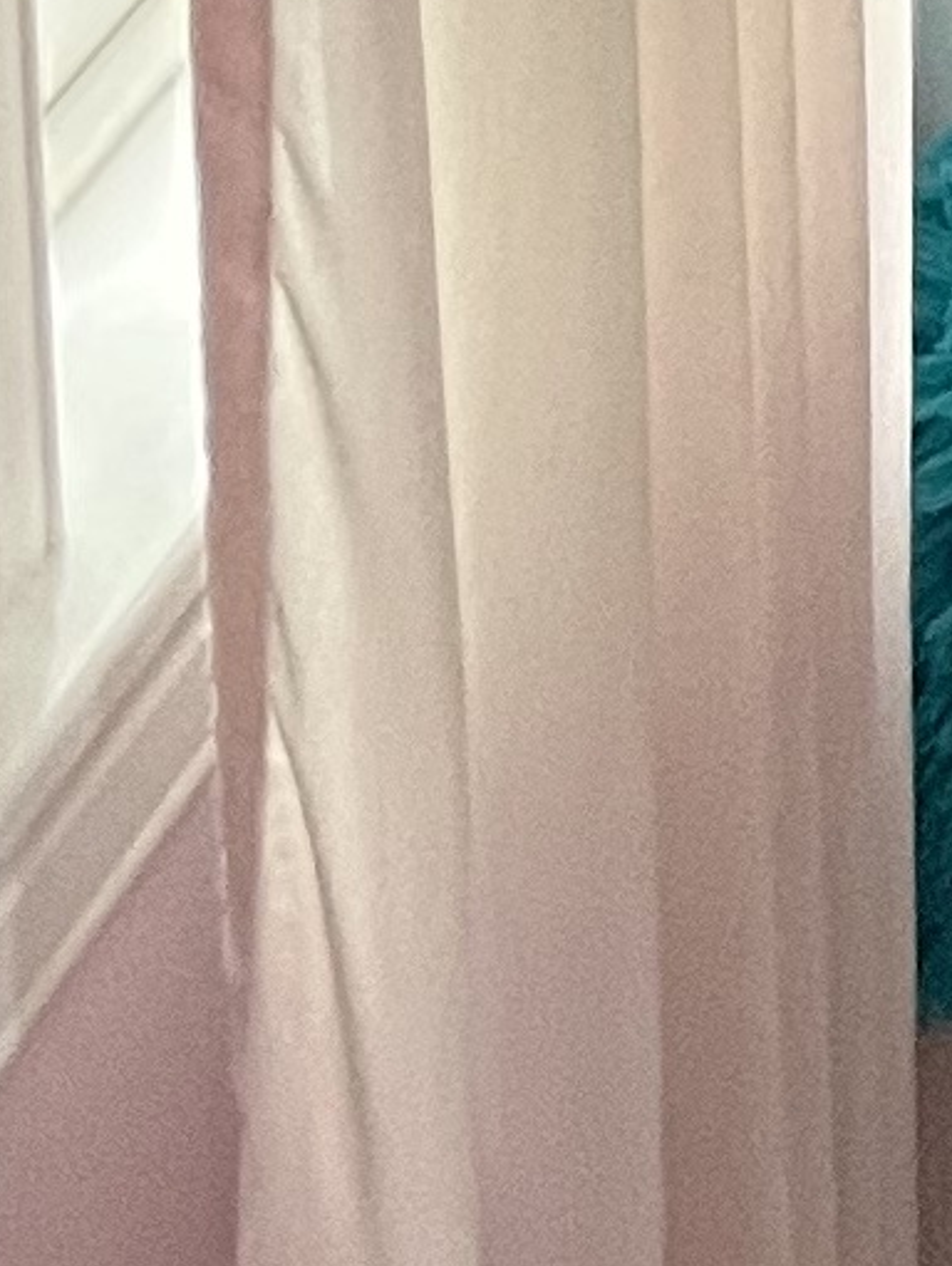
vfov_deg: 8.4
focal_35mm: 205
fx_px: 7508
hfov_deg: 6.5
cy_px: -2297
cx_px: 2963
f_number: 1.6
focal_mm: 4.2
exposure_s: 1/60
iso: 250
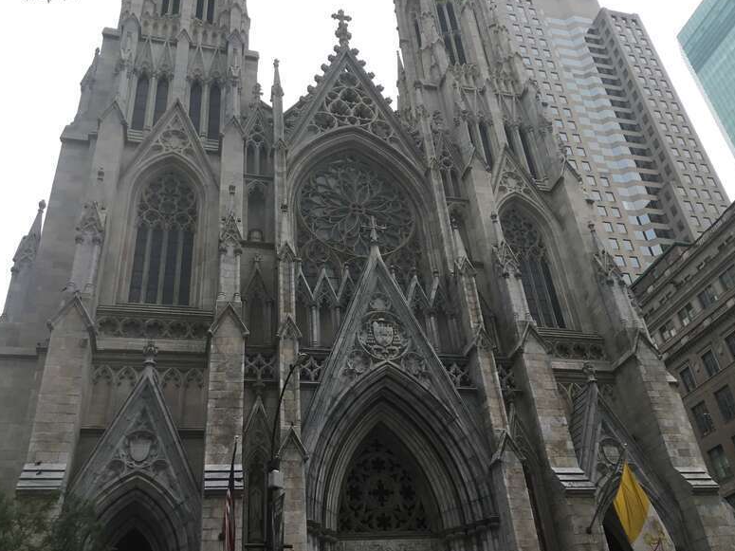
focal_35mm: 32
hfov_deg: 56.8
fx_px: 679
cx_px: 370
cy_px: 273
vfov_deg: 44.1
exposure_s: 1/815
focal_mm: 3.3
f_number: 2.4
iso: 25
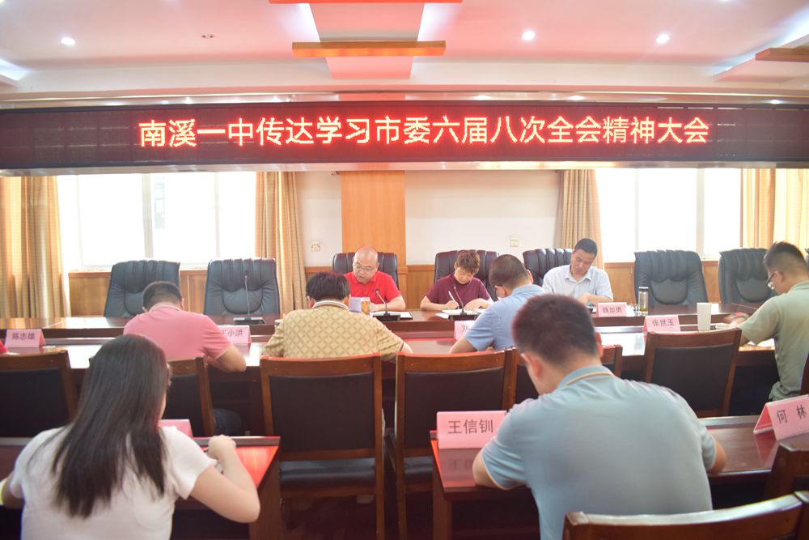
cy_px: 270
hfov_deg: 67.4
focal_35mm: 27
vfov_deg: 47.9
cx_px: 404
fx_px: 607
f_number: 3.5
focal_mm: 18
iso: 640
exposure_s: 1/25
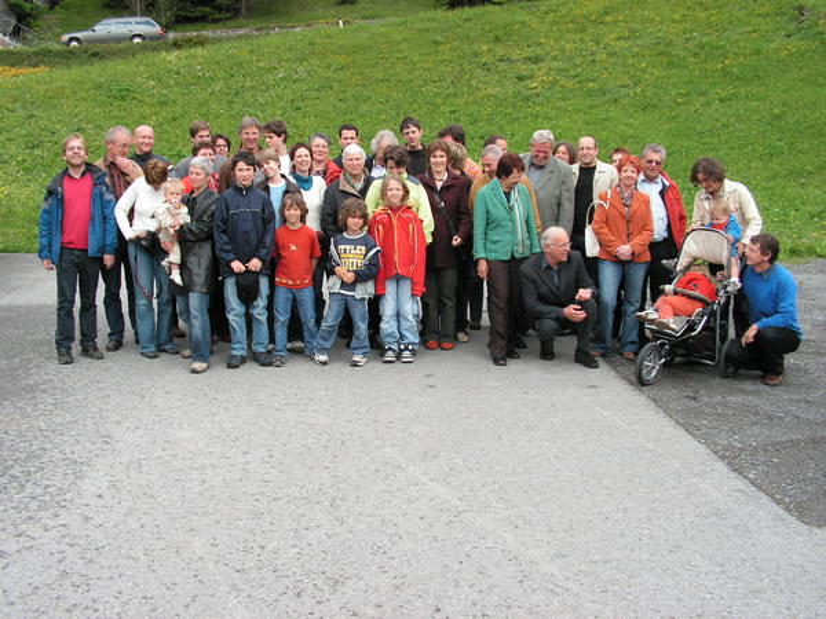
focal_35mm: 36
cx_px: 413
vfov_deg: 39.7
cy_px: 310
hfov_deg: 51.4
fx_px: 859
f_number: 4.8
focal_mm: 6
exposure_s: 1/60
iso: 50
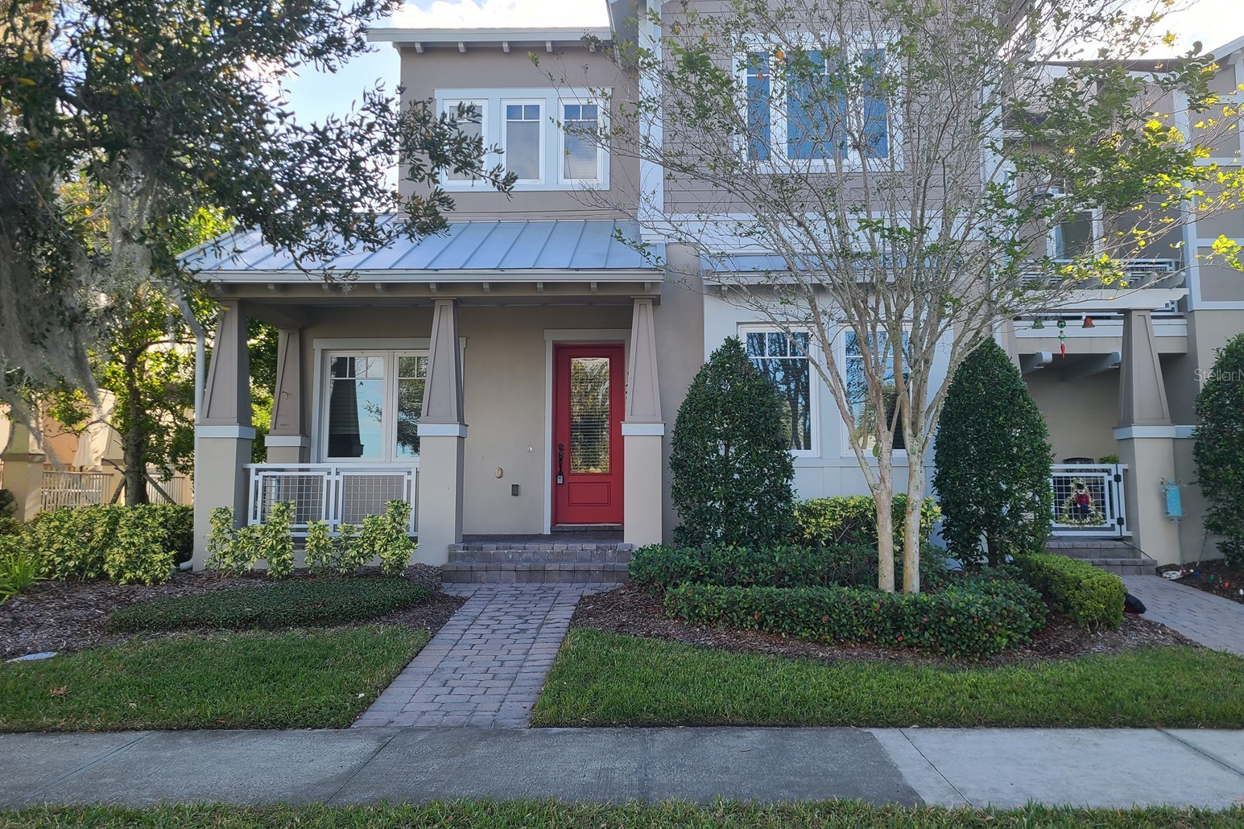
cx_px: 626
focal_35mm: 28
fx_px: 967
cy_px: 374
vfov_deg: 46.3
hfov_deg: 65.5
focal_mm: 5.4
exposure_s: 1/544
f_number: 1.8
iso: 40
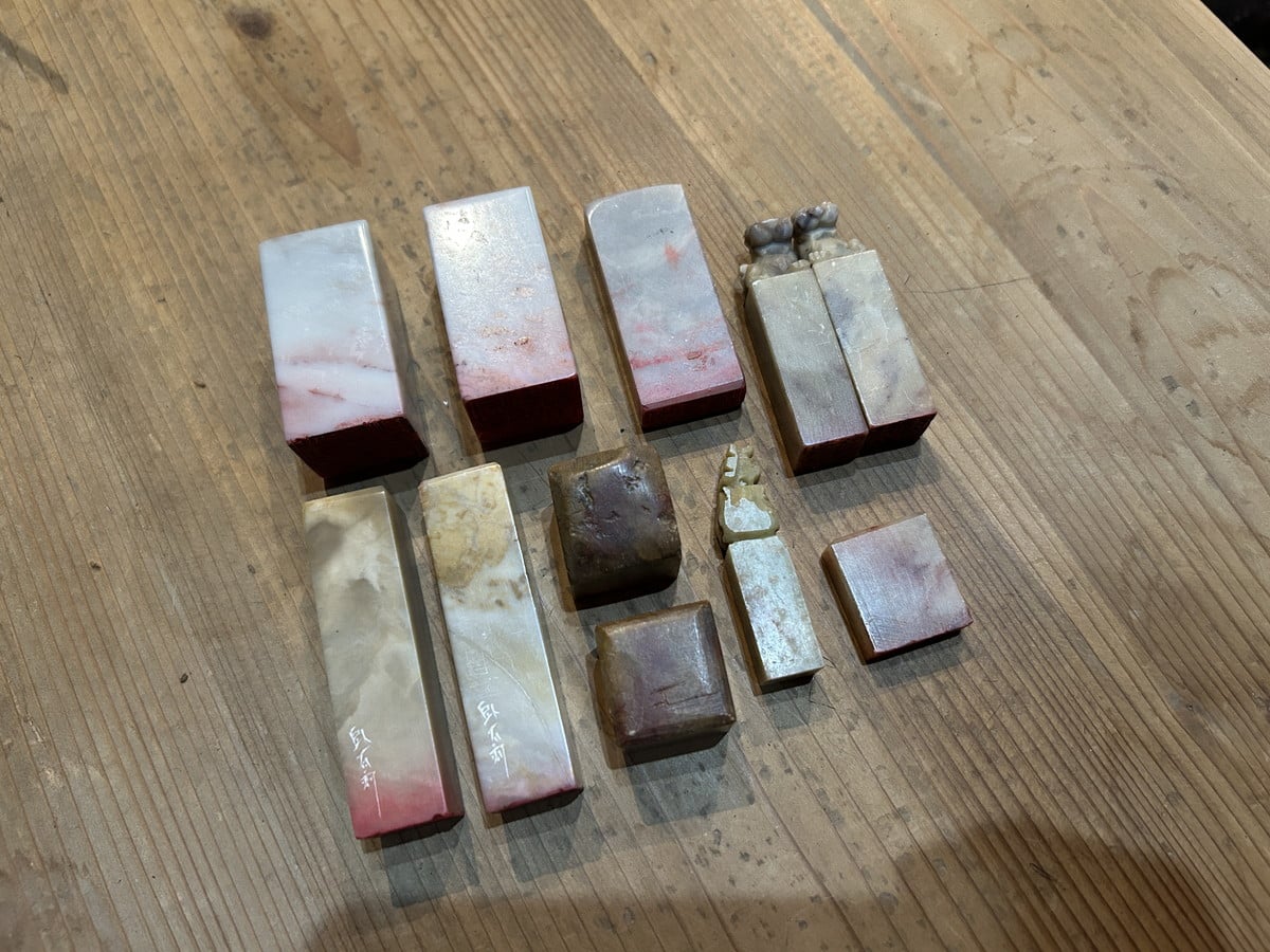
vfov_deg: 53.1
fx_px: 954
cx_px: 635
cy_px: 476
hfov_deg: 67.3
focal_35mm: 26
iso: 250
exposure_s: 1/60
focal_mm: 5.7
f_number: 1.5
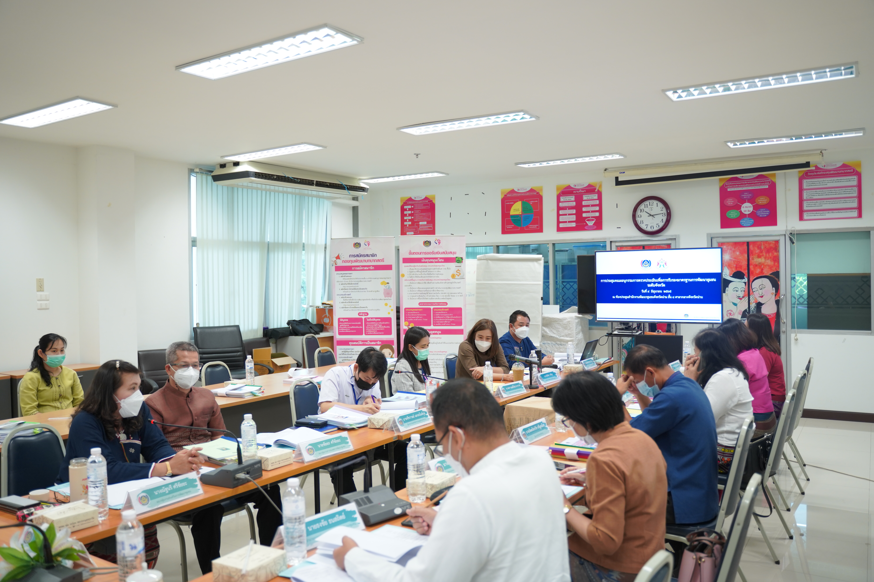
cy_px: 291
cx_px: 437
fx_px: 680
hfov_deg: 65.5
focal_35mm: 28
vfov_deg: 46.4
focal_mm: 28
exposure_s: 1/160
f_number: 2.8
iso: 1000
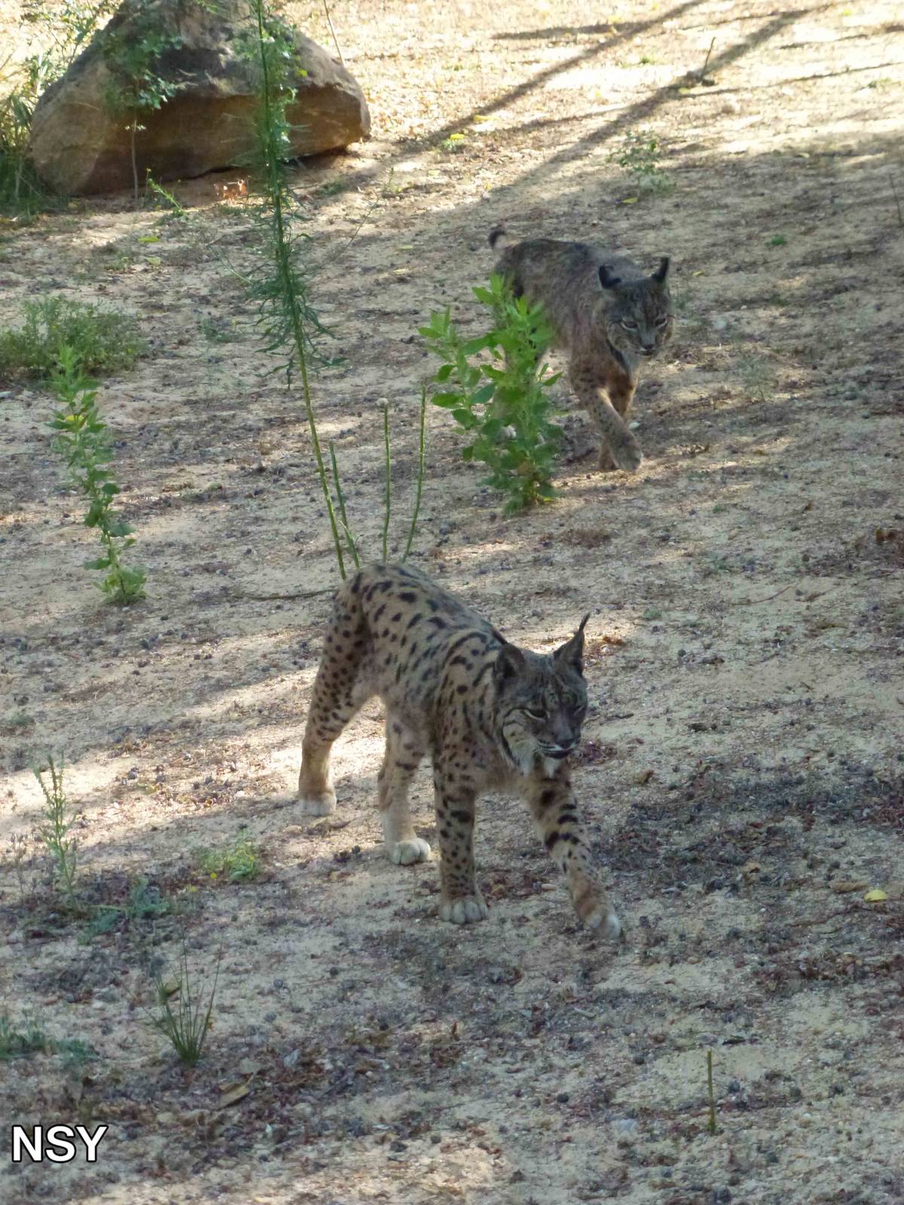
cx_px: 452
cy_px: 602
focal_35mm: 121
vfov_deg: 16.3
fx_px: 4213
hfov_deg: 12.2
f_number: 5.1
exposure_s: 1/320
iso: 800
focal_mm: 21.7
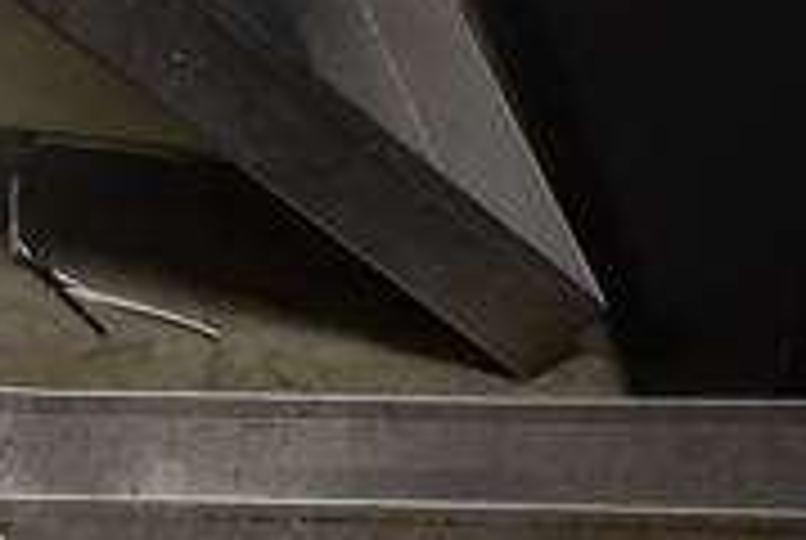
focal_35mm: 92
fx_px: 2063
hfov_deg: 20.8
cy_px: 680
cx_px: -122
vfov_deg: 14.4
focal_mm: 18
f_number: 3.5
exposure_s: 1/30
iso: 720
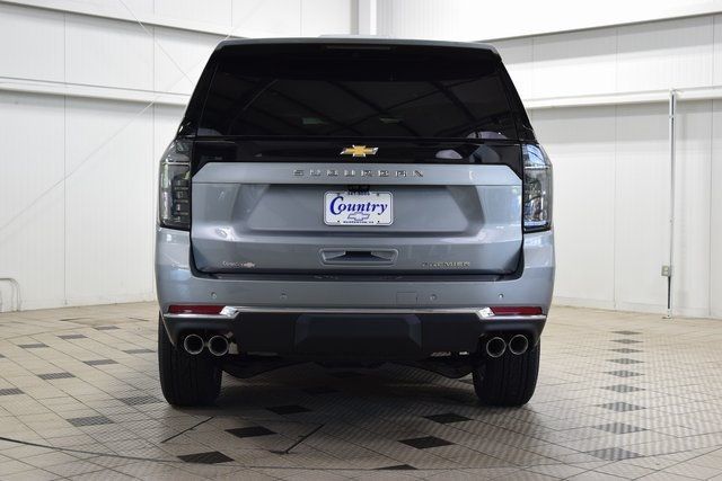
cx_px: 361
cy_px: 240
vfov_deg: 25.8
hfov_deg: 37.8
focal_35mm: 52
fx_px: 1053
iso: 560
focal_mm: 35
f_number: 6.3
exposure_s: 1/15
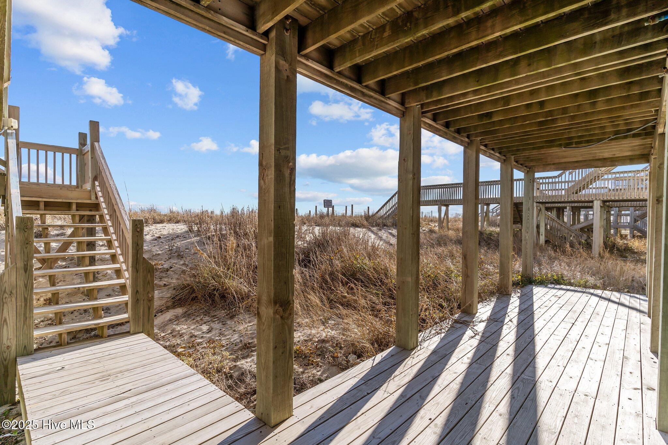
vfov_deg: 70.4
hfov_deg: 93.3
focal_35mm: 17
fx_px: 315
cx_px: 334
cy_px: 222
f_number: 7.1
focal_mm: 17
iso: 200
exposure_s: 1/800
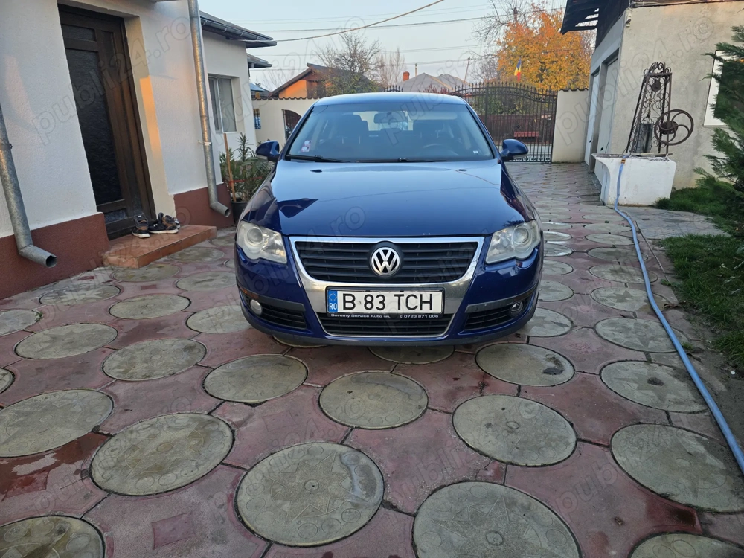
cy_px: 279
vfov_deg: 58.9
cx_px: 372
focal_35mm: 23
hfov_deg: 73.9
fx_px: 494
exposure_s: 1/180
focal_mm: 6.3
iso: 40
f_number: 1.7
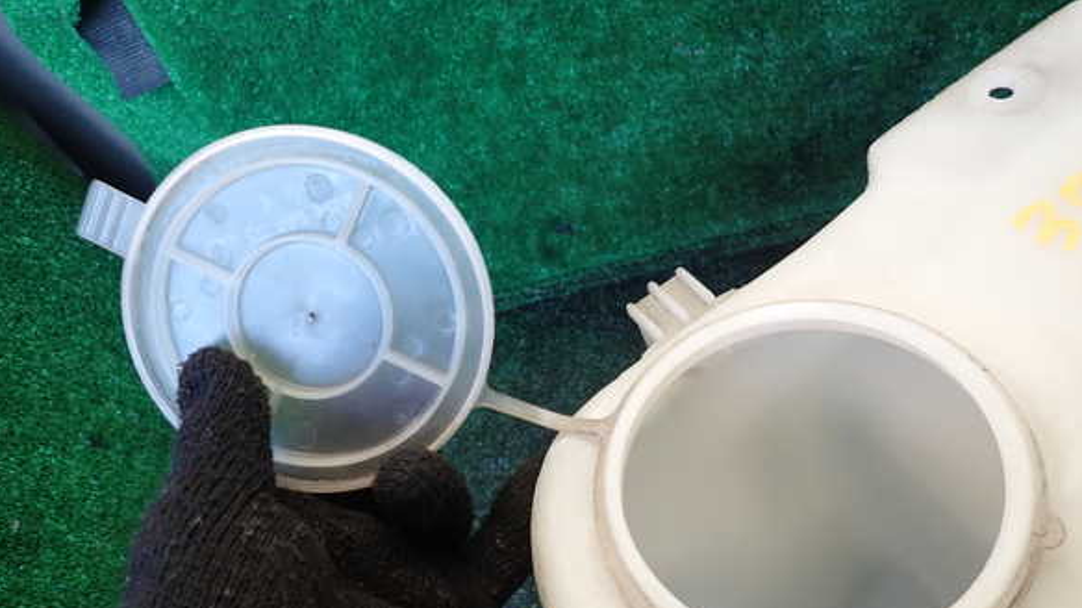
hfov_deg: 67.9
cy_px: 341
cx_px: 548
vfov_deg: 41.4
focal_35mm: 28
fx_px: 803
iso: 125
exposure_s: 1/60
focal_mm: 4.5
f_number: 2
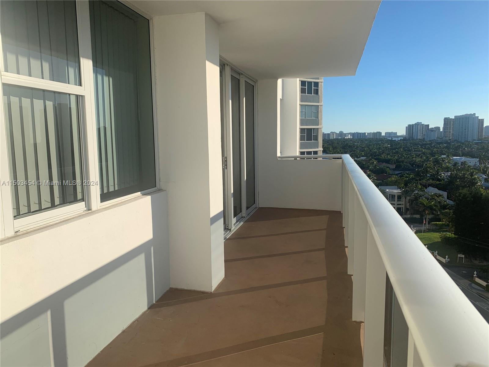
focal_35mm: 26
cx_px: 244
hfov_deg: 67.3
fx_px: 367
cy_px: 184
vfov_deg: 53.1
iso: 25
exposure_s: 1/2994
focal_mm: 4.25
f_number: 1.8
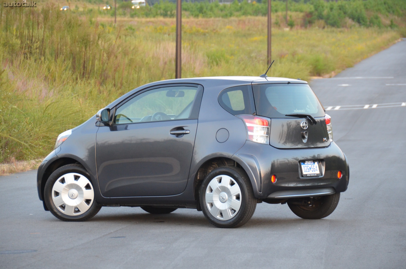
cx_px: 203
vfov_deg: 8.7
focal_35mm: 158
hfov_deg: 13.1
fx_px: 1773
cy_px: 134
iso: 1600
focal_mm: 105
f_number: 5.3
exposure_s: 1/60
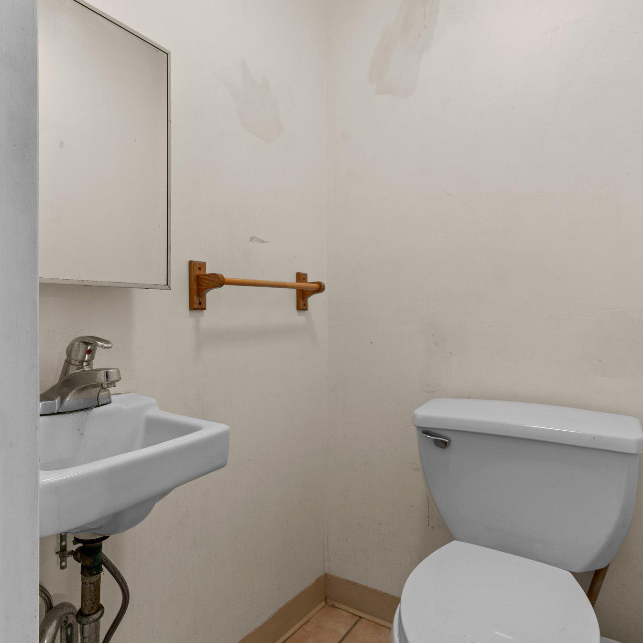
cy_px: 320
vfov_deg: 69.6
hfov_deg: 69.5
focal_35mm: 22
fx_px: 462
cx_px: 292
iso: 400
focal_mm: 17
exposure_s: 1/1.25
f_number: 8
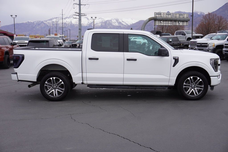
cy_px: 76
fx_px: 276
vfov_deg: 30.9
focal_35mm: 44
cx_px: 114
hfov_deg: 44.9
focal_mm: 29
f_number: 9
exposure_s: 1/100
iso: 100
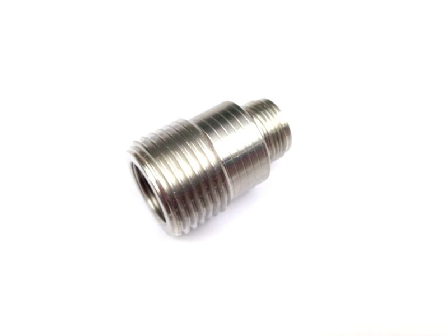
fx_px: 427
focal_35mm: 33
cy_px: 168
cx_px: 224
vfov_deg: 42.9
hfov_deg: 55.4
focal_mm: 4.12
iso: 64
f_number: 2.4
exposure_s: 1/120
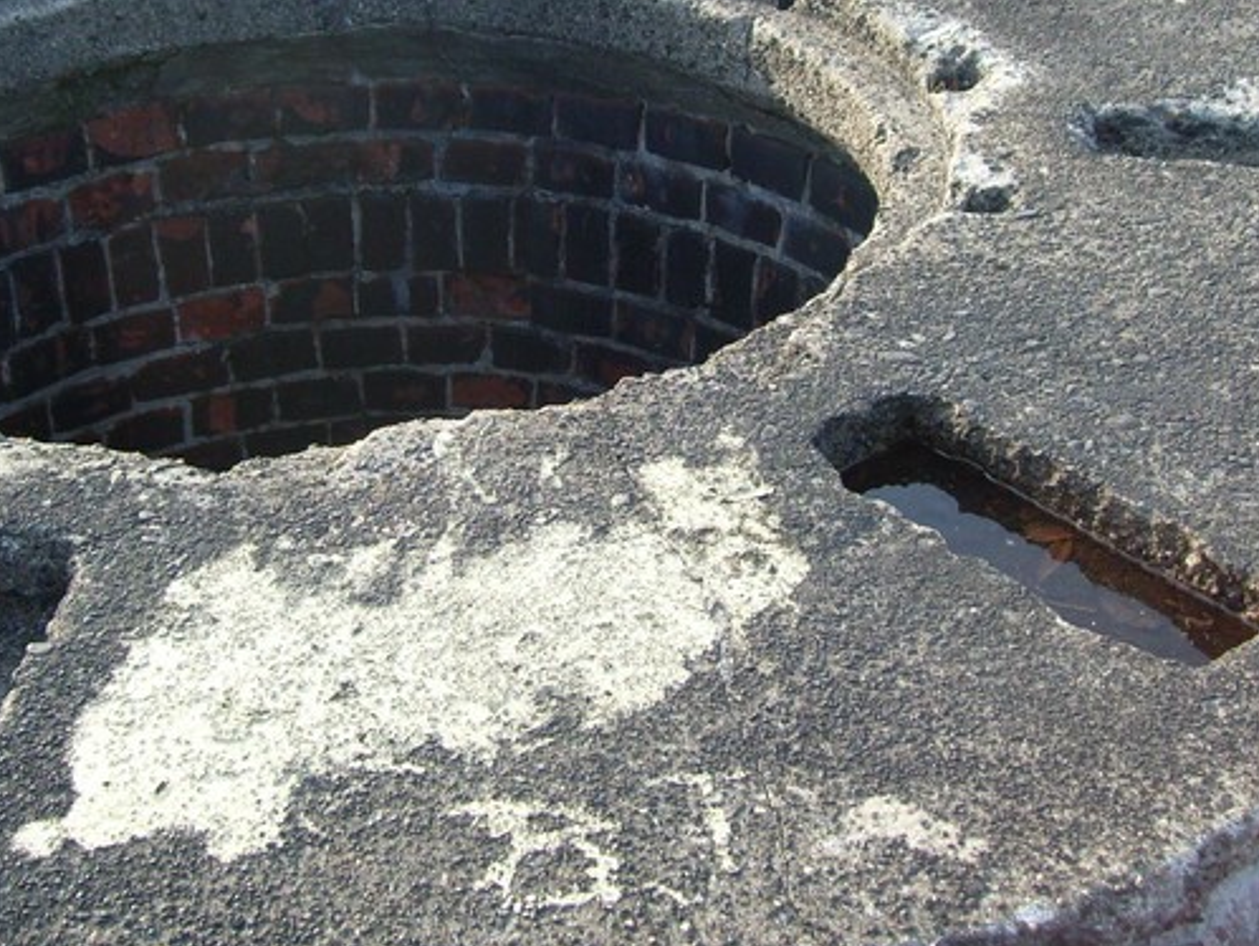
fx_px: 1892
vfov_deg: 27.8
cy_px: 295
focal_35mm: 52
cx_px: 559
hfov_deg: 36.8
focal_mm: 5.8
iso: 80
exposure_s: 1/180
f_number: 2.8
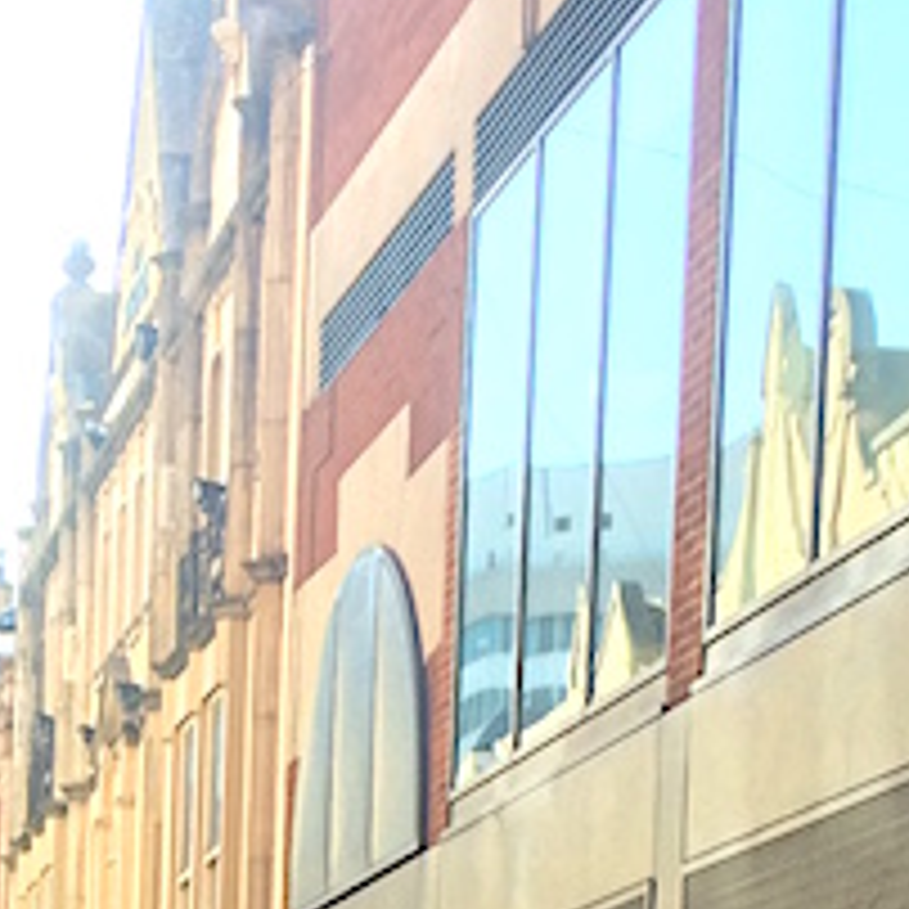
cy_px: 1624
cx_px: -184
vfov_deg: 12.6
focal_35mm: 127
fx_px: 3773
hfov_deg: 13.4
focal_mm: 4.15
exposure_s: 1/120
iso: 32
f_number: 2.2
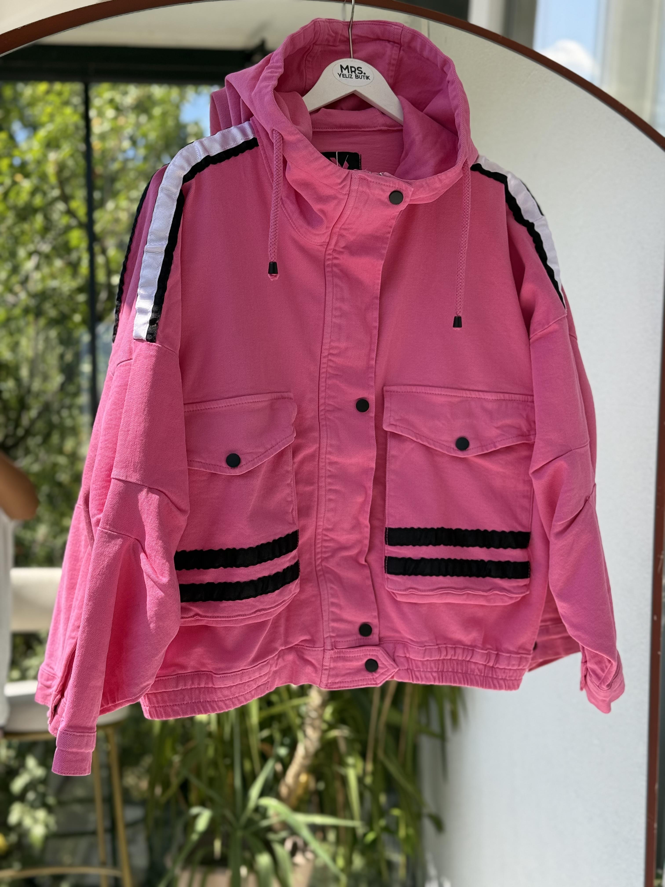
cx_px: 332
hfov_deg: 30.3
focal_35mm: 48
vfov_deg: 39.7
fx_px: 1229
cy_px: 444
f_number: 1.78
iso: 64
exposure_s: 1/509
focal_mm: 6.76
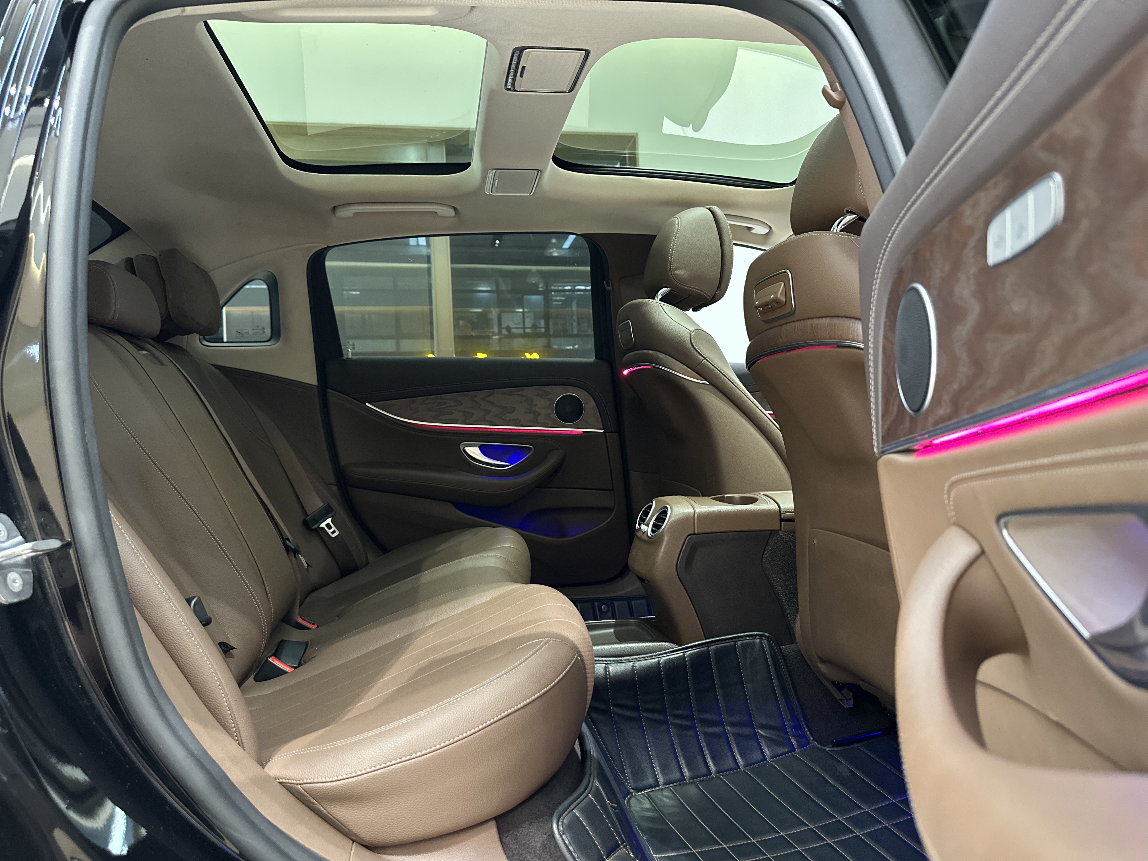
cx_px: 574
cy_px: 430
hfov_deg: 71.6
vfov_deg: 56.8
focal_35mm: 24
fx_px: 796
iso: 800
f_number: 1.78
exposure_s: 1/46
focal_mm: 6.86
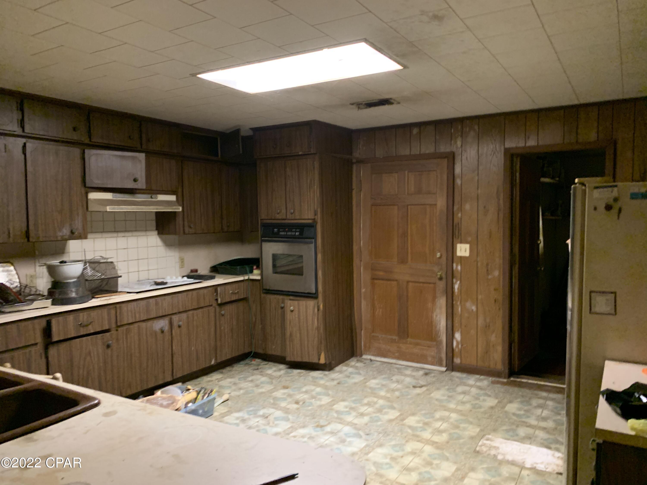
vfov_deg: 53.1
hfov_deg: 67.3
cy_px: 242
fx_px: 486
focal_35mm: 26
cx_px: 324
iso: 640
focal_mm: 4.25
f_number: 1.8
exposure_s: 1/30
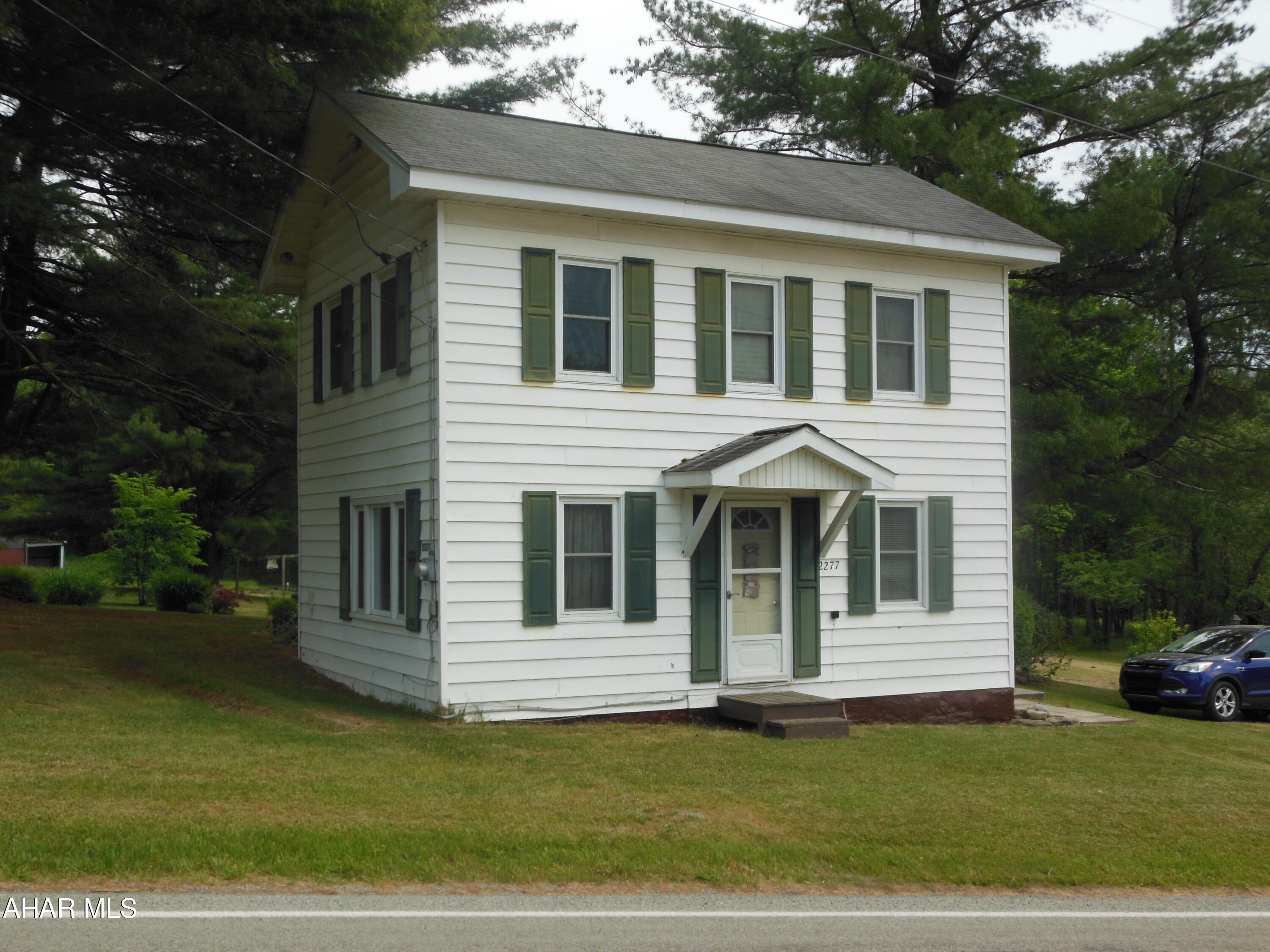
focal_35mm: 38
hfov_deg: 49.0
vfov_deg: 37.7
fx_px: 1394
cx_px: 635
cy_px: 476
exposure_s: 1/640
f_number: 3.6
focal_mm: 6.8
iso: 125
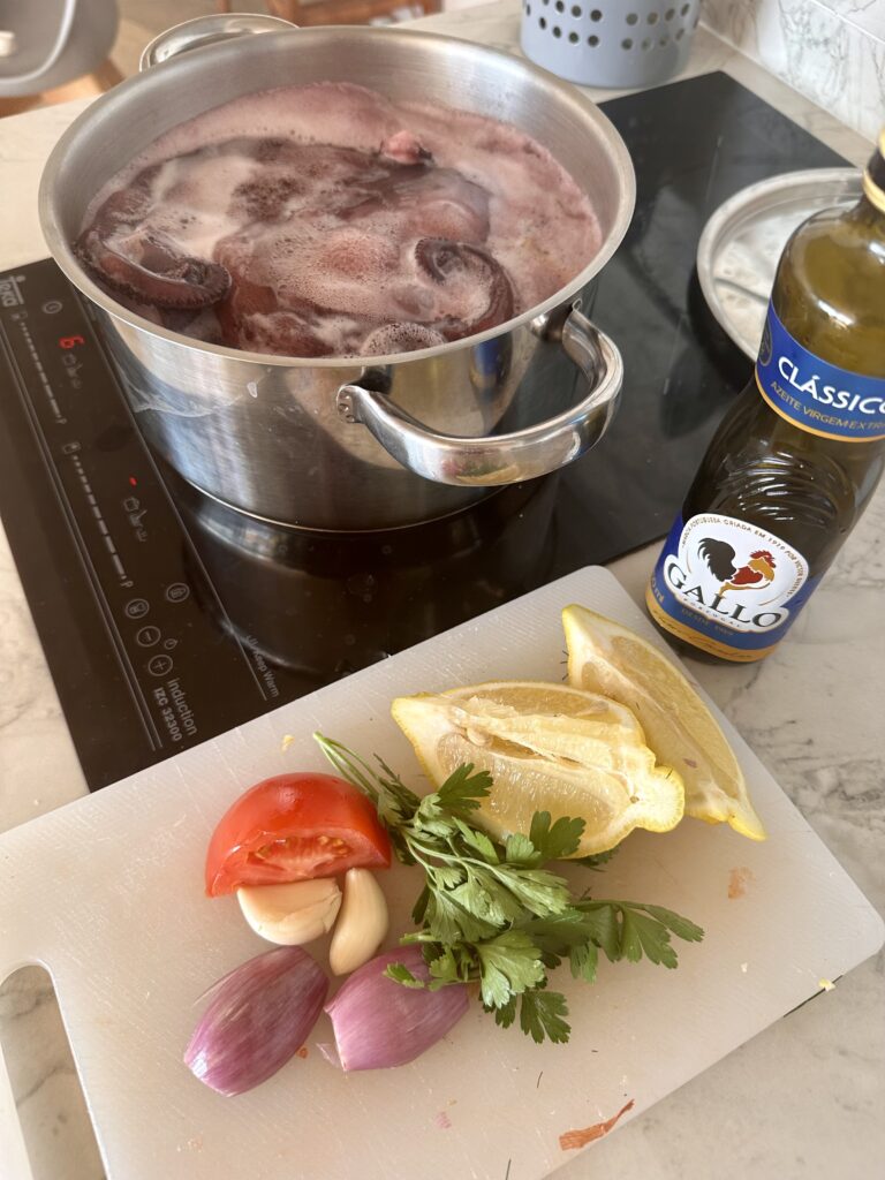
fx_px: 818
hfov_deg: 56.8
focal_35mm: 24
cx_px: 442
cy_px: 590
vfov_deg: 71.6
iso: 125
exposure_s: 1/121
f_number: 1.78
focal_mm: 6.86
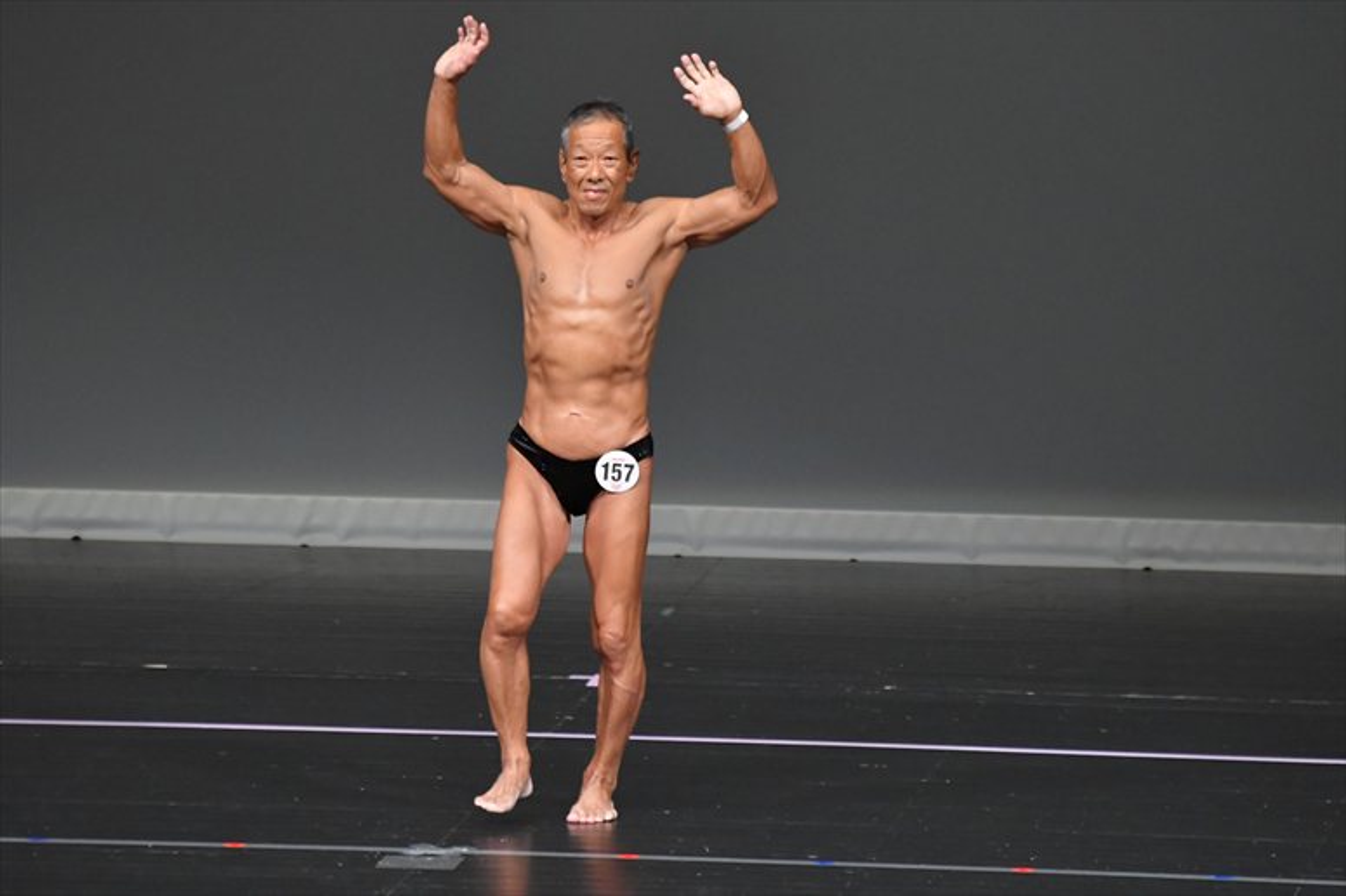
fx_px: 12893
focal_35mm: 345
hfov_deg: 6.0
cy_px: 448
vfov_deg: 4.0
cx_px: 673
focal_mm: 230
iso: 4000
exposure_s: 1/400
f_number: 5.6
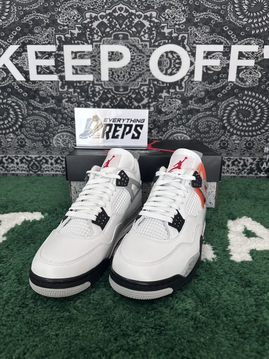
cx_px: 134
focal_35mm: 24
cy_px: 180
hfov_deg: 56.8
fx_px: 249
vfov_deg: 71.6
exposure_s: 1/100
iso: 200
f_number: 1.78
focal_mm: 6.86
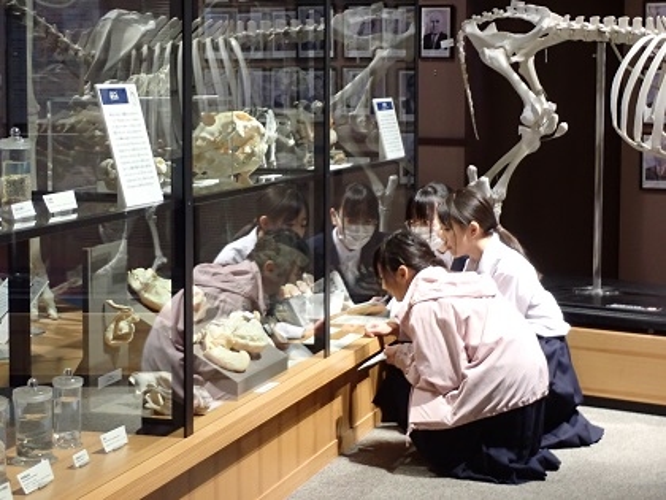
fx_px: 1578
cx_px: 333
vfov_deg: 18.0
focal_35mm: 82
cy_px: 250
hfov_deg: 23.8
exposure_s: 1/40
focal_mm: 14.62
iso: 800
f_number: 4.3
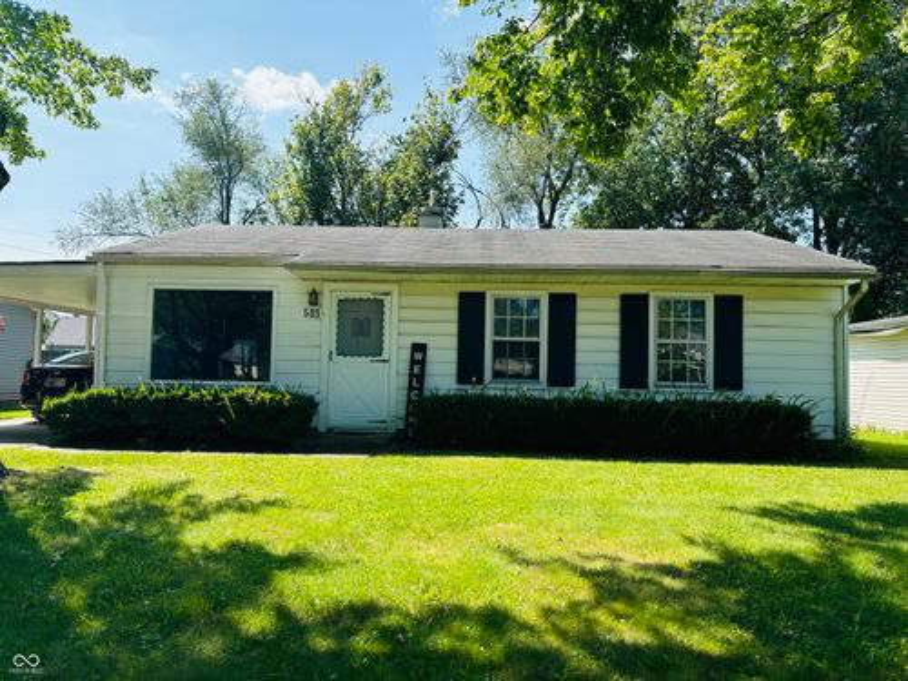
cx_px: 454
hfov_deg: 67.3
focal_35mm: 26
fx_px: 682
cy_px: 340
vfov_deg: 53.1
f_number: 1.6
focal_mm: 5.96
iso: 50
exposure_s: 1/1233
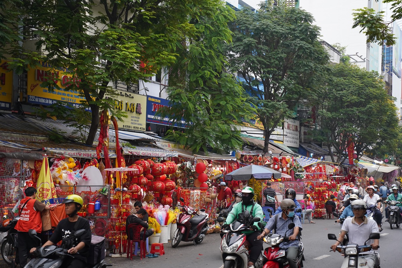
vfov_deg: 20.9
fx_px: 726
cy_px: 134
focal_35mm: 65
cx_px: 201
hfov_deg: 31.0
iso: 2000
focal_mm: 65
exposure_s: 1/640
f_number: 5
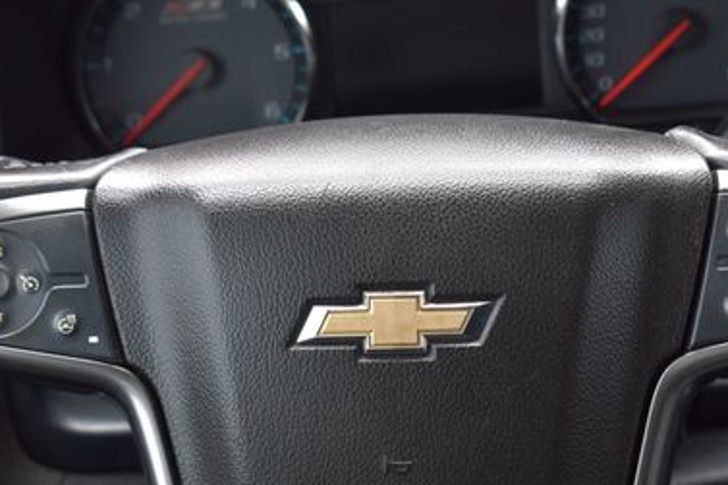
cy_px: 319
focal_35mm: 117
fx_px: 2365
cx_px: 375
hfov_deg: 17.5
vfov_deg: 11.7
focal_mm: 46
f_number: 6.3
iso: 400
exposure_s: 1/20
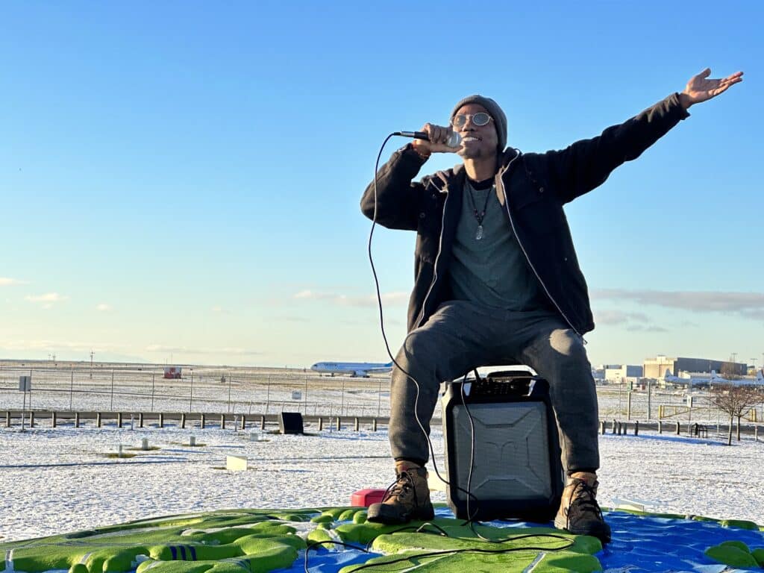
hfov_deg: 25.3
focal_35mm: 77
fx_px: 1699
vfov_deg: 19.1
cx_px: 382
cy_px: 286
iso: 32
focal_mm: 9
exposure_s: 1/337
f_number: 2.8
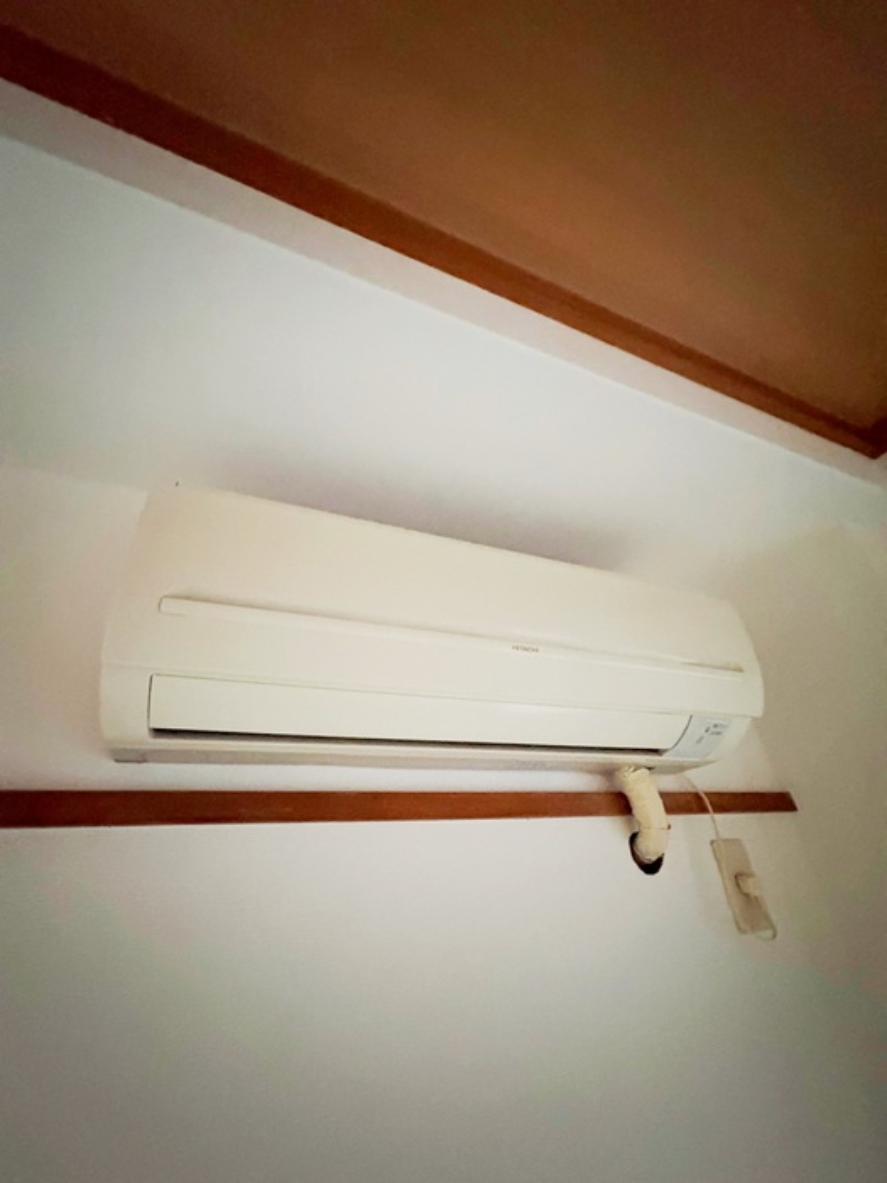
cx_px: 444
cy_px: 592
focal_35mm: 14
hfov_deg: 85.7
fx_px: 478
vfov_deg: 102.1
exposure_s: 1/25
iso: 1250
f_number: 2.2
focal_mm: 2.22
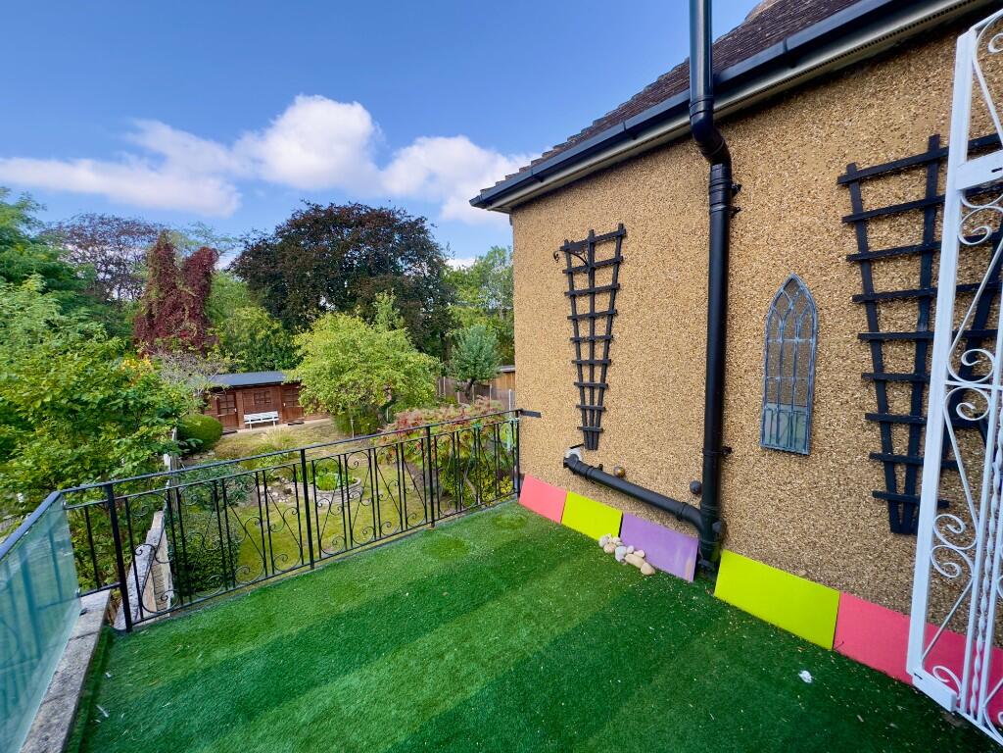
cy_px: 376
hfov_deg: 102.1
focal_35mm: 14
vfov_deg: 85.7
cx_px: 502
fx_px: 406
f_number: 2.2
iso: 40
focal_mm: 2.22
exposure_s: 1/293
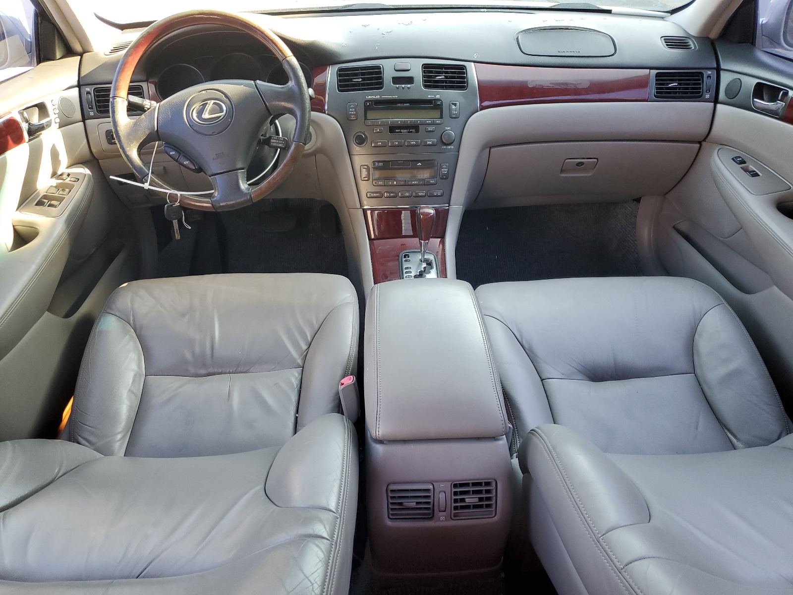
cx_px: 396
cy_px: 298
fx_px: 596
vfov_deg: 53.1
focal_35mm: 26
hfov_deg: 67.3
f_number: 1.5
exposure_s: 1/120
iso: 72
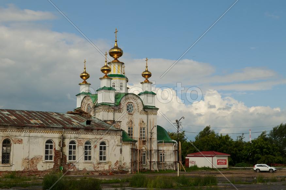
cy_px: 95
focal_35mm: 57
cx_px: 143
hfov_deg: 35.1
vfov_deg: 23.7
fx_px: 452
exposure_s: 1/400
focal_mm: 38
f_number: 10
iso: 100
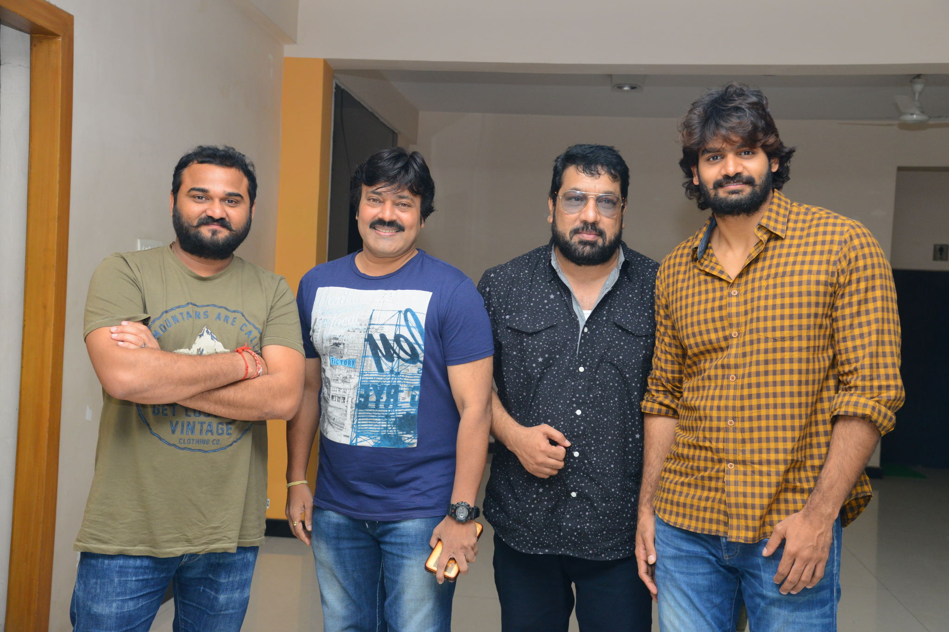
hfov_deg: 44.5
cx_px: 474
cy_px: 316
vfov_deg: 30.5
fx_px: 1160
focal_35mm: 44
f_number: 5
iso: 1250
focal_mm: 44
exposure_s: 1/125
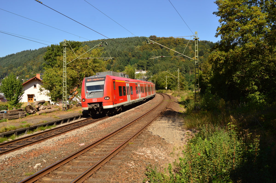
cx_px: 138
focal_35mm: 32
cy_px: 92
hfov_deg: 59.6
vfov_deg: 41.6
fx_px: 241
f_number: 7.1
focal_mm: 21
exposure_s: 1/400
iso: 100
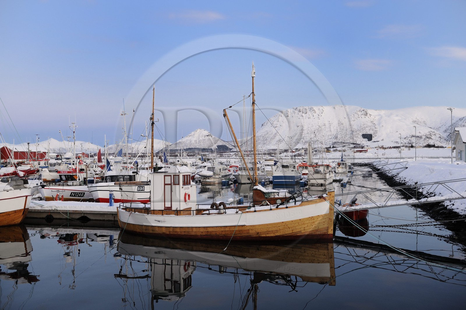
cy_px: 155
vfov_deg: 41.0
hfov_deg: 58.8
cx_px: 233
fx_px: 414
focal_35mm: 32
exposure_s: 1/80
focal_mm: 32
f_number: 4
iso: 400
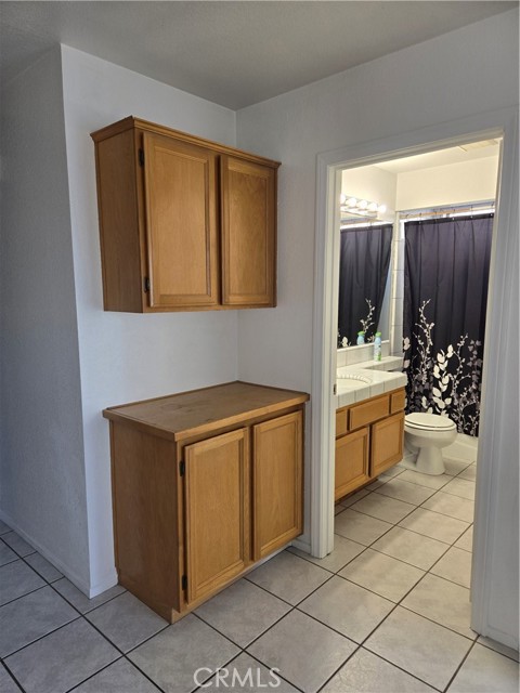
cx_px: 260
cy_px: 346
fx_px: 461
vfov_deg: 73.9
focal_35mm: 23
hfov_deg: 58.9
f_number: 1.8
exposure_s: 1/120
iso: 50
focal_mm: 5.4
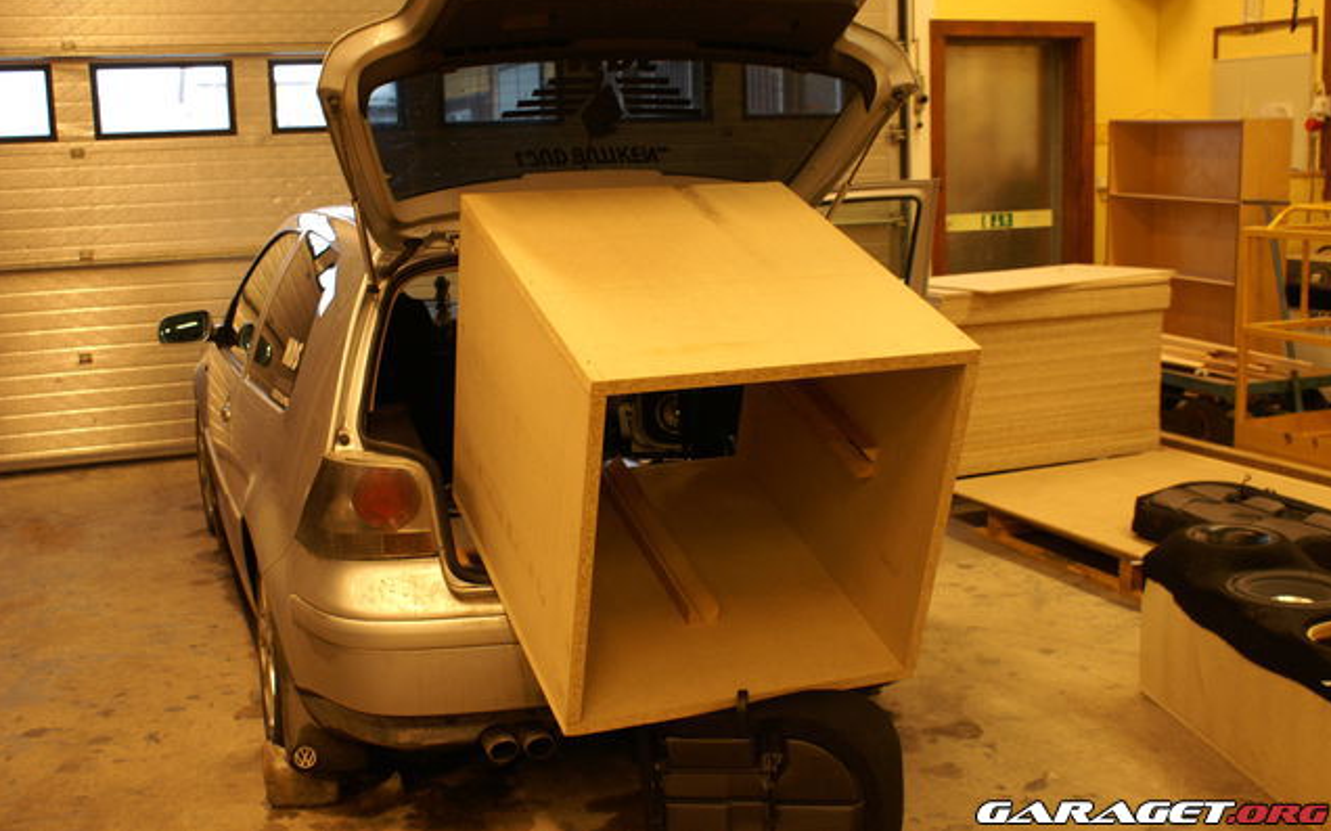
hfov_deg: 49.3
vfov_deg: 32.0
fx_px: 1450
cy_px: 387
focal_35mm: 40
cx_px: 666
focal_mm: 26
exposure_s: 1/50
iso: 800
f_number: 4.5
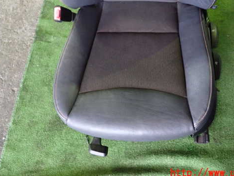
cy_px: 68
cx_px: 134
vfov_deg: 37.5
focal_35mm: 38
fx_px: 257
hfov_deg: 48.8
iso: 800
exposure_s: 1/20
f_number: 2.3
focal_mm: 5.4
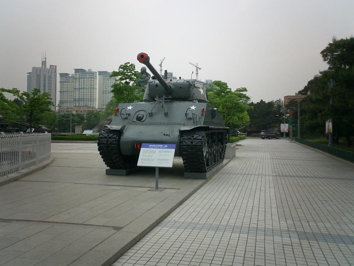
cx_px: 175
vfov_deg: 37.7
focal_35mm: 38
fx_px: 389
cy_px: 134
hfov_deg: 49.0
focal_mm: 5.6
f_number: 3.5
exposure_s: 1/125
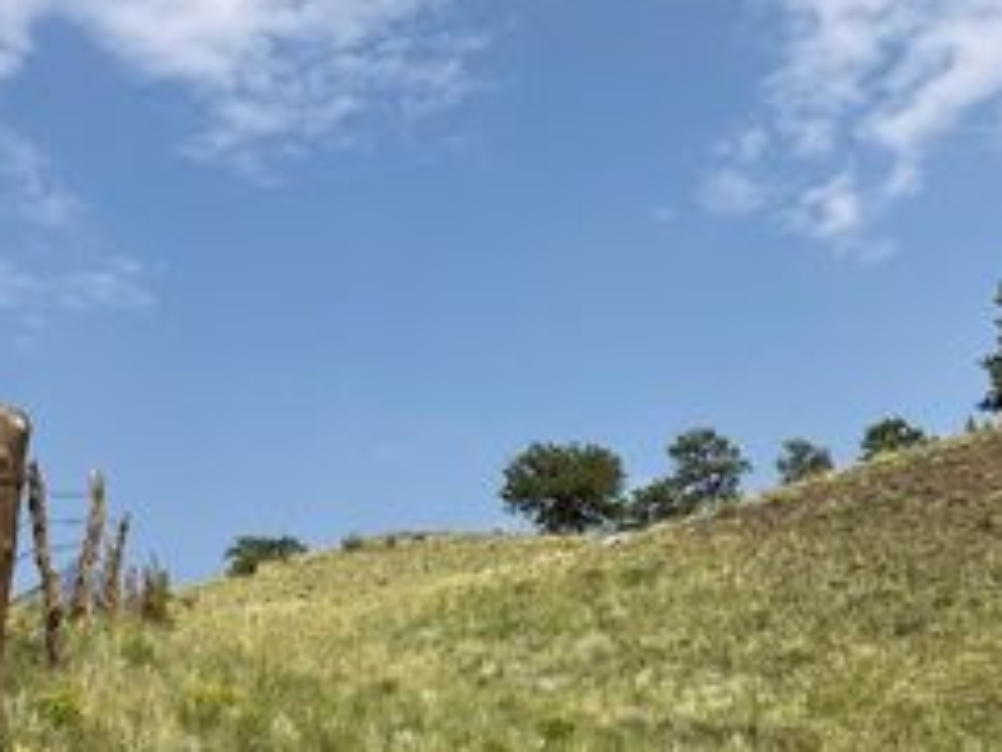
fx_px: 1680
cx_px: 557
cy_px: 484
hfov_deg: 33.2
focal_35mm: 58
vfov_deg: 25.2
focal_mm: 3.99
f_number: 1.8
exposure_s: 1/2433
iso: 32
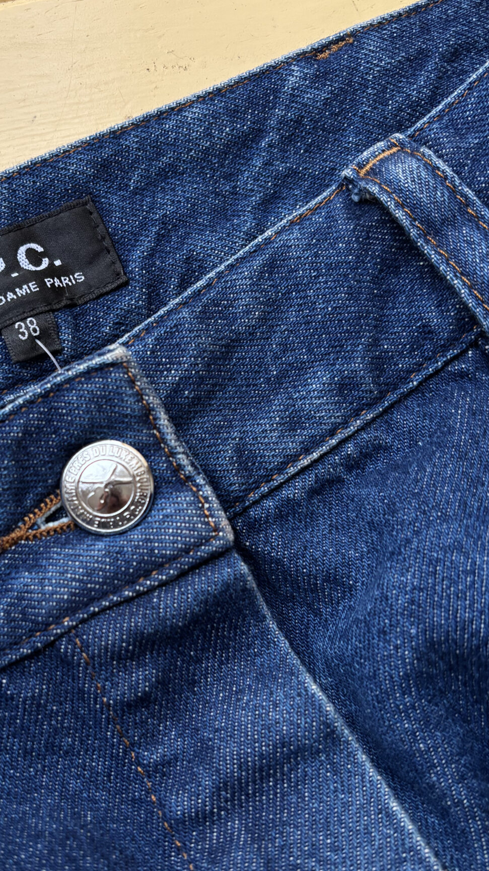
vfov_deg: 48.1
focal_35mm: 42
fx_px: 968
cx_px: 129
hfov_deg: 28.0
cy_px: 515
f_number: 1.6
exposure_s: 1/121
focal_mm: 5.96
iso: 125
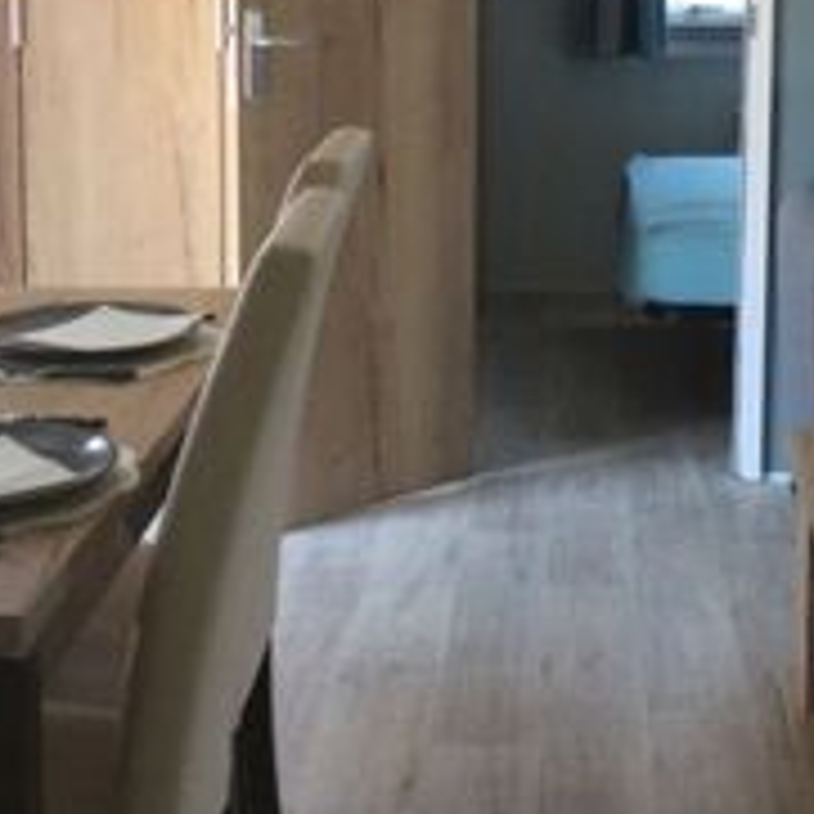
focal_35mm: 75
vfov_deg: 22.7
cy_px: 164
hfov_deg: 23.0
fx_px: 1995
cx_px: 540
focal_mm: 3.3
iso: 64
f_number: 2.4
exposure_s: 1/100
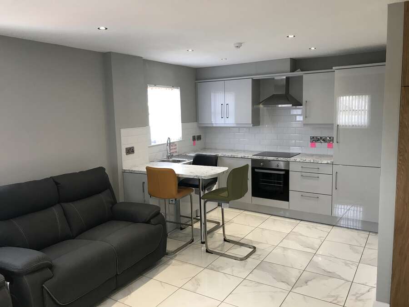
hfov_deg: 63.4
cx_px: 204
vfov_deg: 49.7
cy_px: 154
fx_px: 331
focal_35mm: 28
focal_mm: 3.99
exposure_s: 1/33
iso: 32
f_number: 1.8
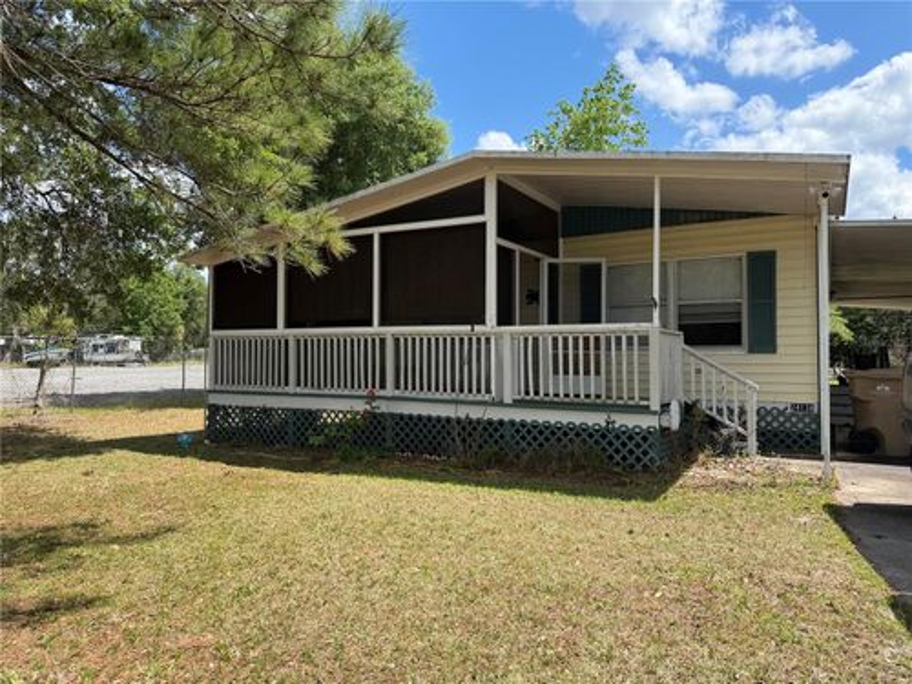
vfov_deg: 56.8
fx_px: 632
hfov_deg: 71.6
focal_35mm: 24
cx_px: 456
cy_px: 342
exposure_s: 1/2907
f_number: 1.78
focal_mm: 6.76
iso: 100
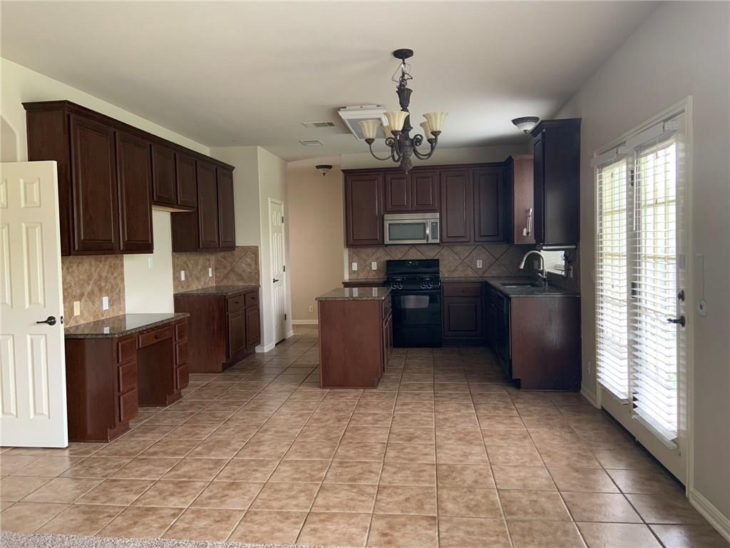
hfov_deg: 67.3
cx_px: 365
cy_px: 274
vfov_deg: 53.1
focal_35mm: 26
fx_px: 548
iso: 250
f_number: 1.8
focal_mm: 4.25
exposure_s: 1/60
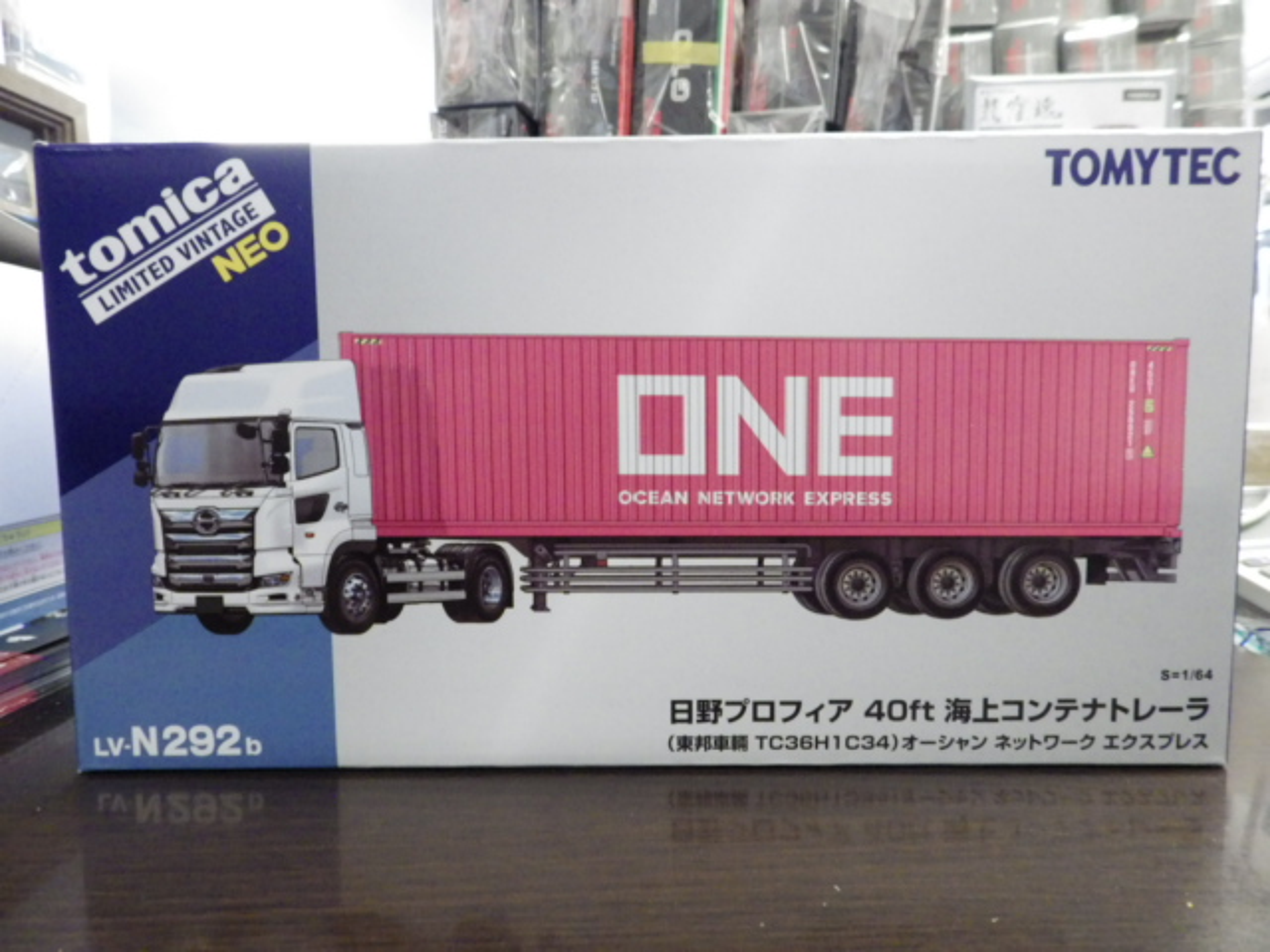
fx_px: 807
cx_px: 635
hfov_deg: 76.4
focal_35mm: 22
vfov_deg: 61.1
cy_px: 476
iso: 640
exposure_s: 1/45
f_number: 3.1
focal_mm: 4
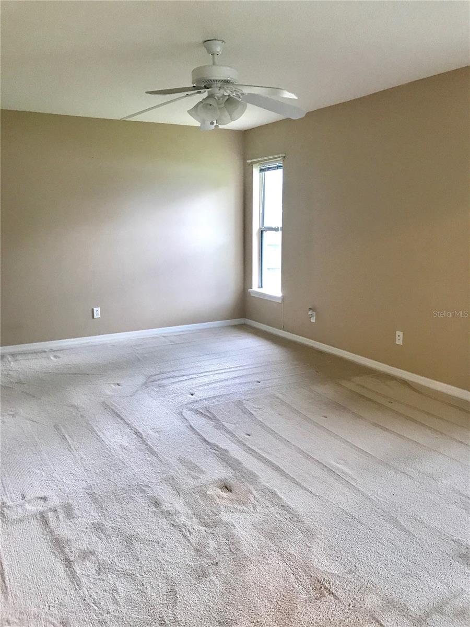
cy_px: 314
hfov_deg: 49.7
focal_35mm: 28
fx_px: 507
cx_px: 235
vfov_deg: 63.4
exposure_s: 1/15
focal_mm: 3.99
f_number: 1.8
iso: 50
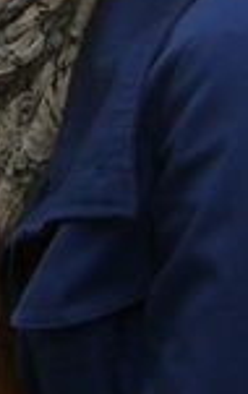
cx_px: -660
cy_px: -91
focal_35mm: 196
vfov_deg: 10.5
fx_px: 2110
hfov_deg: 5.9
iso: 80
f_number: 2.8
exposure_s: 1/320
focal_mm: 5.2
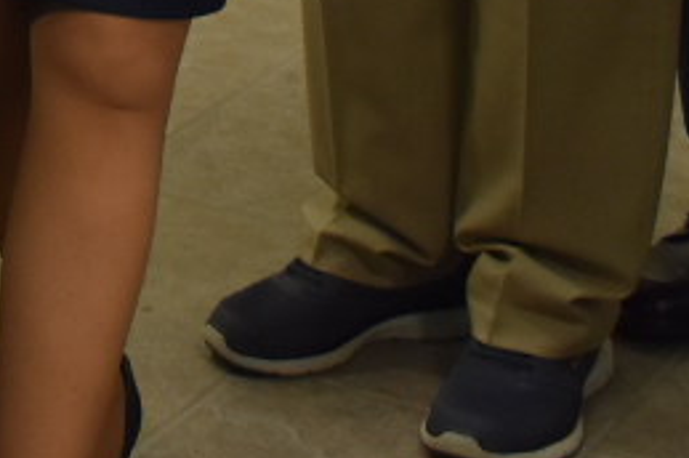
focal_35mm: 188
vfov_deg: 6.6
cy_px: -924
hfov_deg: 10.4
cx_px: -471
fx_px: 3594
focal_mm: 20
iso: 640
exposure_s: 1/60
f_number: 4
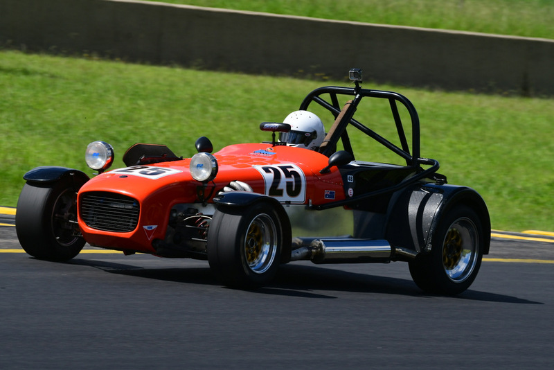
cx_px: 277
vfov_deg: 3.1
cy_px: 185
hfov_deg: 4.6
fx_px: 6927
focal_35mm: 450
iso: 320
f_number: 11
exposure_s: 1/640
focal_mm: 300
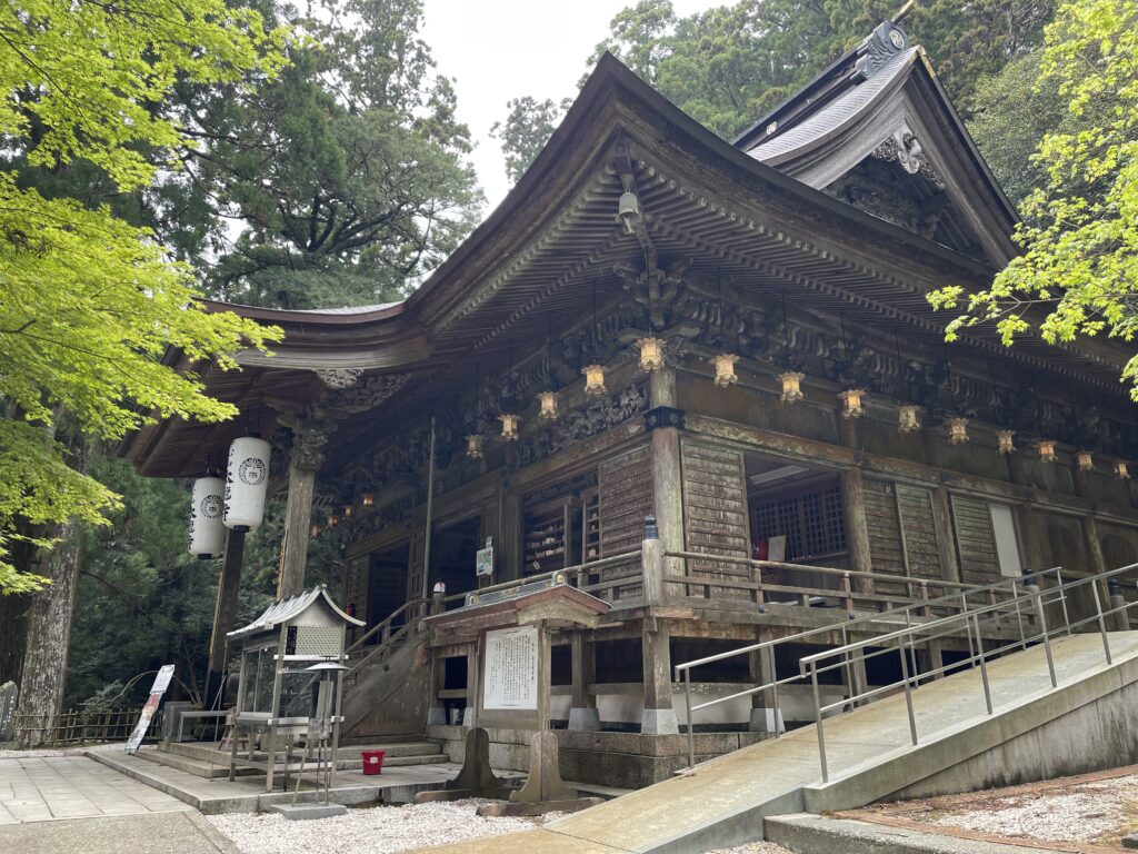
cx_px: 569
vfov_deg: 53.1
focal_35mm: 26
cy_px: 427
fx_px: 855
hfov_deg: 67.3
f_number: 1.6
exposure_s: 1/175
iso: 32
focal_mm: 4.2
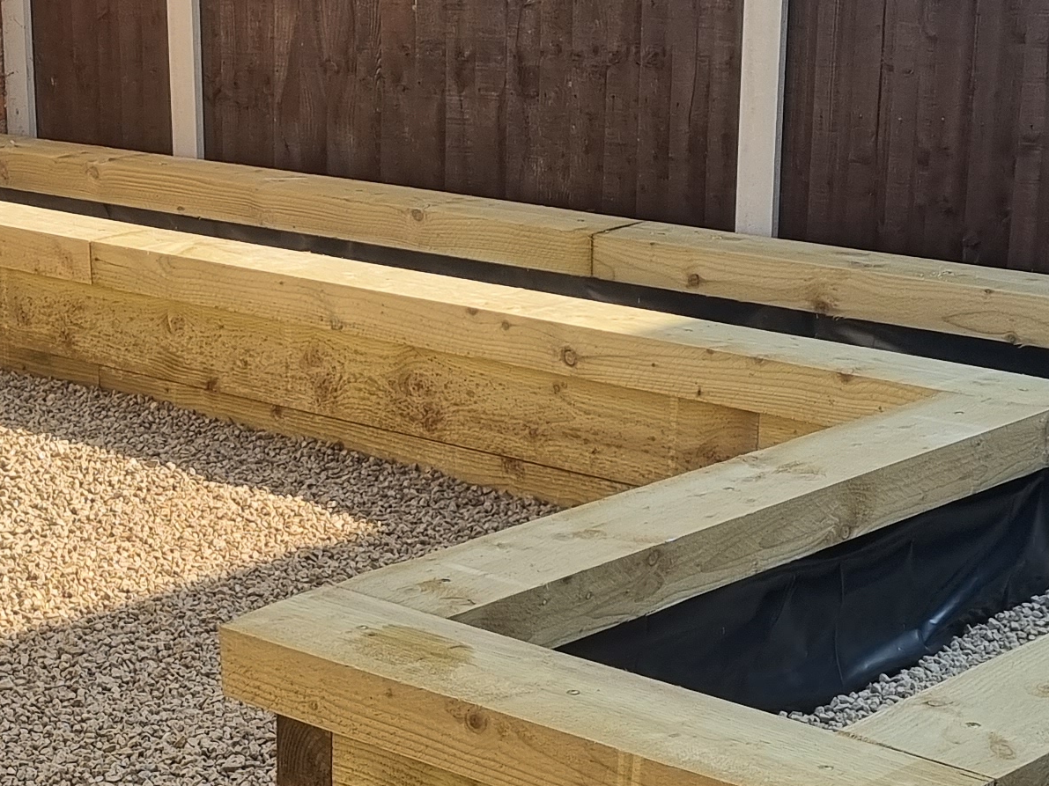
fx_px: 2666
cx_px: 241
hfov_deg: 22.0
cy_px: 722
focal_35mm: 88
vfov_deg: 16.5
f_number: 1.8
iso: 50
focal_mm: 5.4
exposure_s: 1/1024
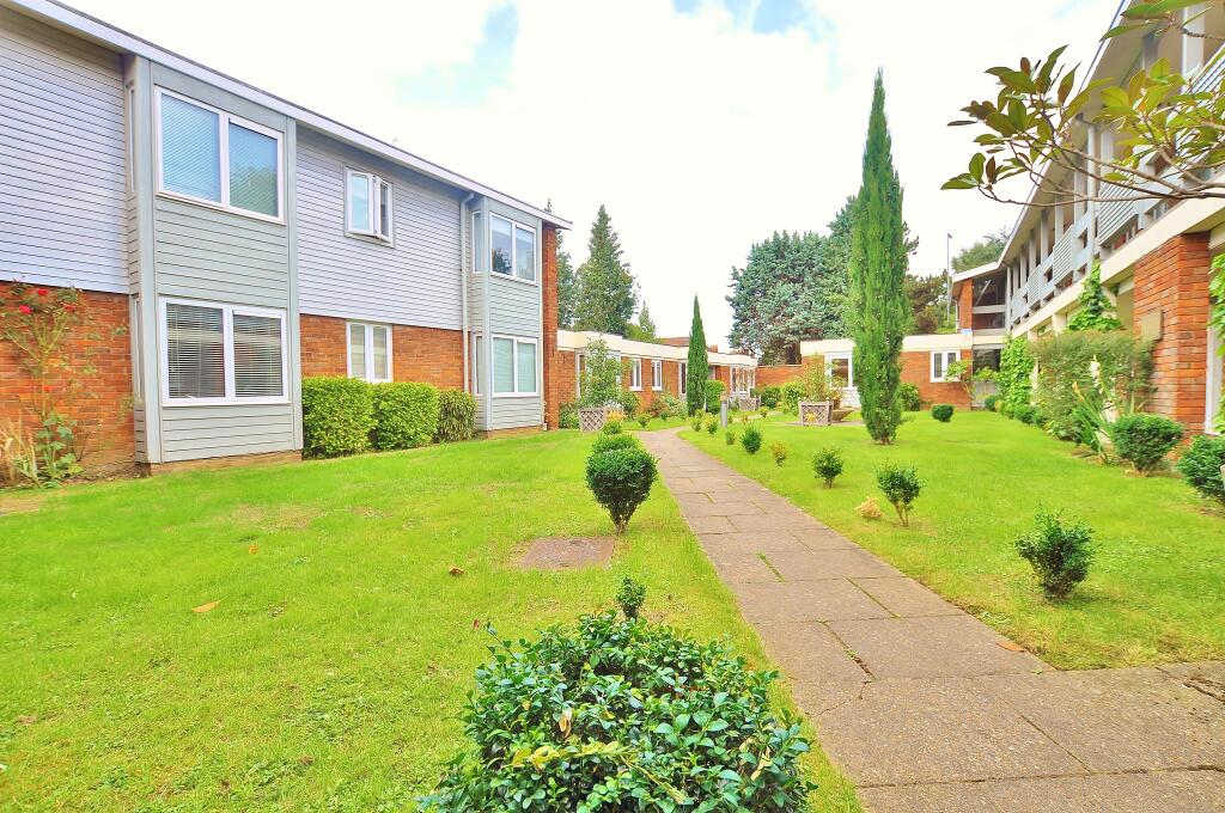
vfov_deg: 77.2
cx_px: 612
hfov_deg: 100.5
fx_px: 510
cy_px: 406
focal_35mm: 15
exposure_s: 1/200
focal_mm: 10
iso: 200
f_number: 5.6
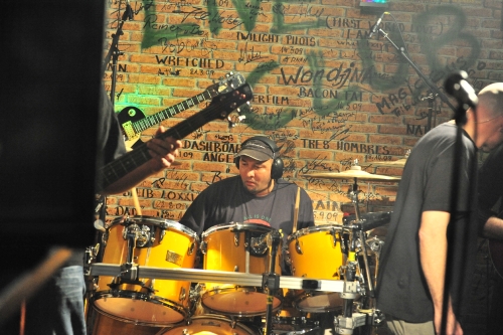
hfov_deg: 28.9
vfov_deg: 19.4
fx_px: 978
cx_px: 252
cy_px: 168
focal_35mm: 70
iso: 6400
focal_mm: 70
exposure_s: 1/125
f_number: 4
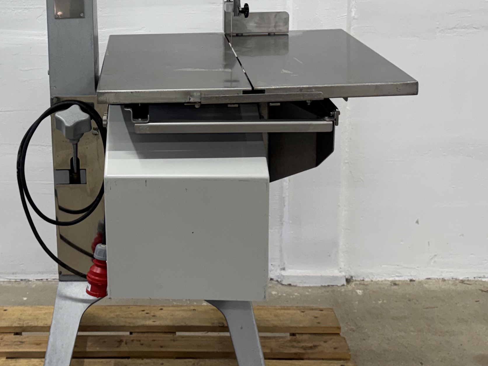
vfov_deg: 24.9
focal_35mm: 58
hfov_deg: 32.4
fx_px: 818
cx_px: 107
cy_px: 81
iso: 100
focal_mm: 6.76
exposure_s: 1/100
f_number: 1.78
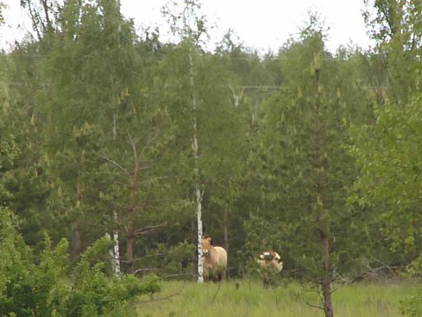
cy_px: 244
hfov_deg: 1.6
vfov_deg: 1.2
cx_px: 185
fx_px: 14877
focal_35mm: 1220
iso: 50
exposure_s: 1/80
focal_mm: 72
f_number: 3.7
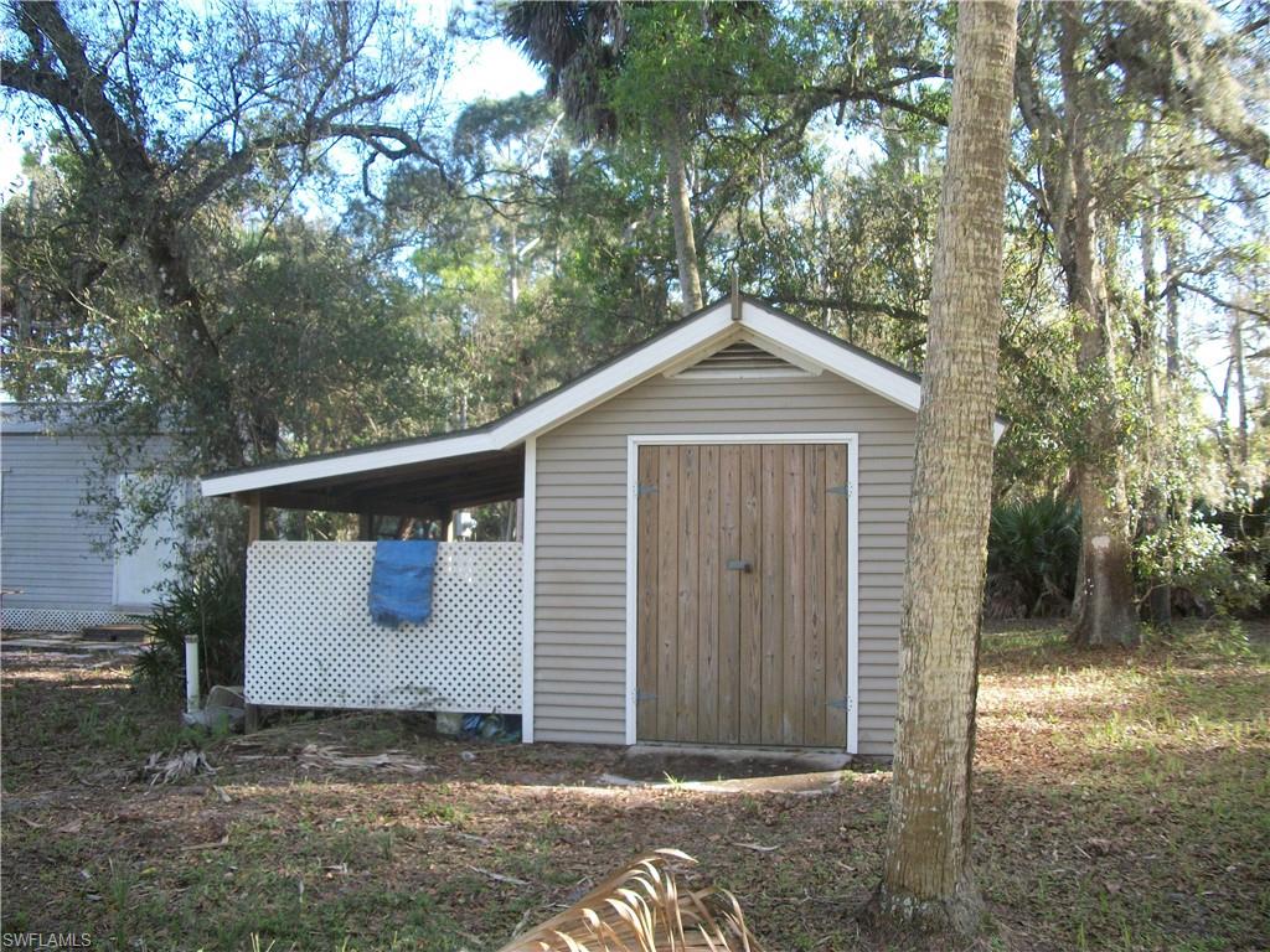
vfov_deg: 44.2
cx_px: 635
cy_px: 476
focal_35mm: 32
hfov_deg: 56.8
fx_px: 1174
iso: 80
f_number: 2.9
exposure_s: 1/160
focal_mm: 5.7
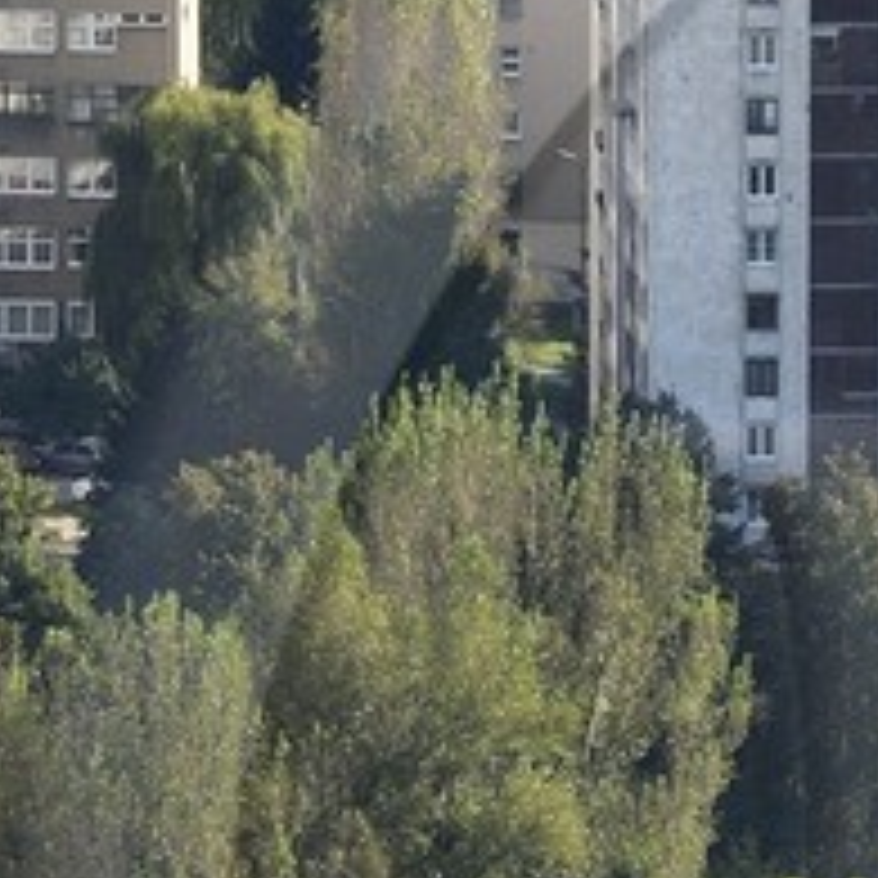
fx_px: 20432
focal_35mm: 712
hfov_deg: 2.4
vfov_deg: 2.5
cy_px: 1157
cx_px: 1860
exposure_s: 1/320
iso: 200
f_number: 8
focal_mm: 102
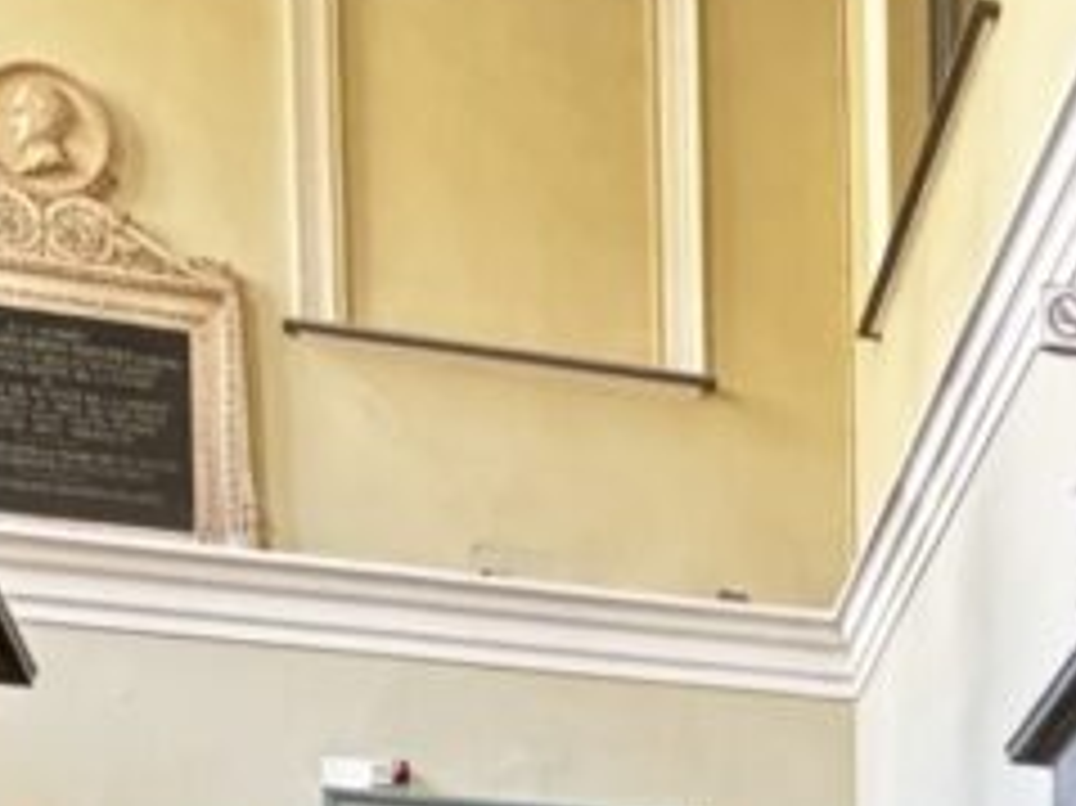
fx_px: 1864
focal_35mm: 60
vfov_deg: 17.7
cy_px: 1589
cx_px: 896
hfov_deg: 31.2
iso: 1000
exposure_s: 1/60
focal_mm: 2.22
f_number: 2.2
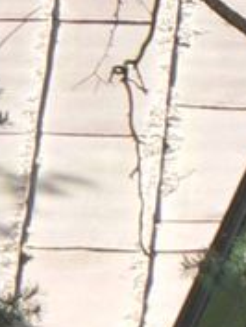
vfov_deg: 1.6
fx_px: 11565
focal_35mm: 1222
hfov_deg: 1.2
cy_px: 252
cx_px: 747
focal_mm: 27
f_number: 2.8
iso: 80
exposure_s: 1/100
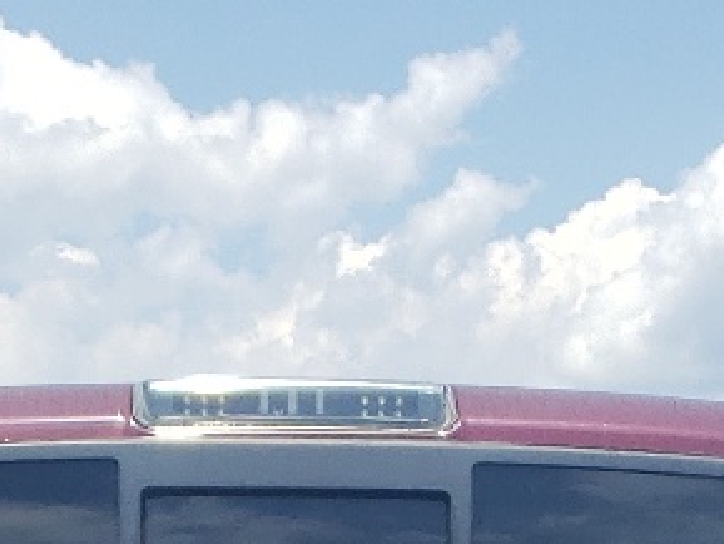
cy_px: 1426
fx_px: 3013
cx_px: 258
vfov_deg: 9.0
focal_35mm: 144
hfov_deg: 13.7
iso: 50
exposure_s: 1/2500
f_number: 1.5
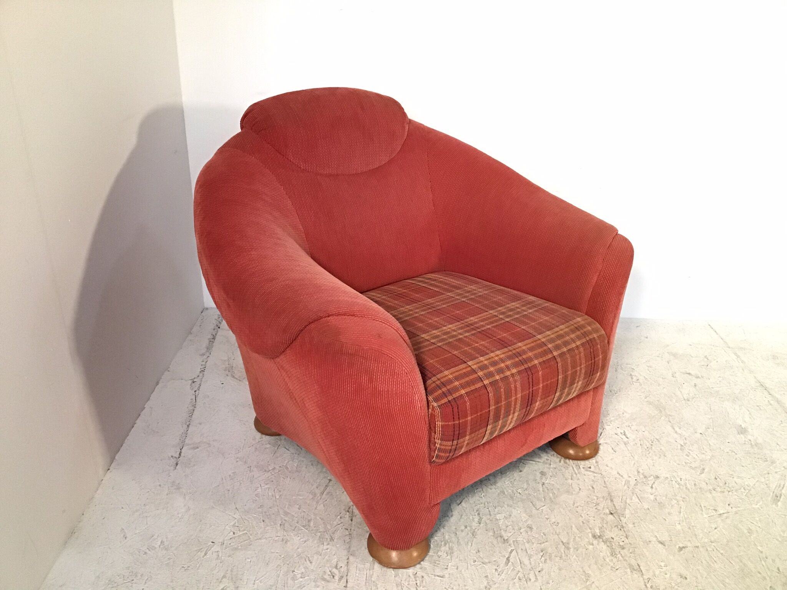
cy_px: 295
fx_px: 705
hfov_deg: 58.4
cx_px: 394
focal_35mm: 31
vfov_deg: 45.4
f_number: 2.4
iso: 200
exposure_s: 1/33
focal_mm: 3.3
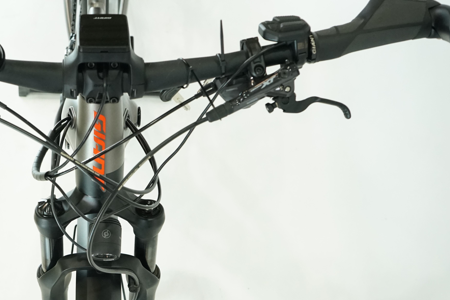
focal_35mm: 57
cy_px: 238
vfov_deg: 23.4
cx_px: 100
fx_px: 712
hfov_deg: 34.1
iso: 2500
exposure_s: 1/200
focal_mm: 33
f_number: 5.6
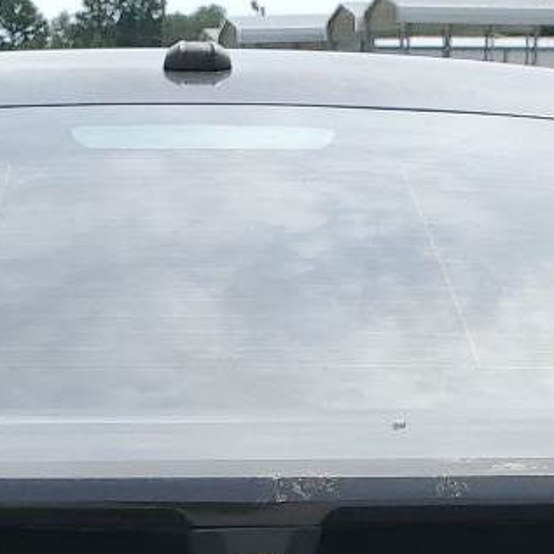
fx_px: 2100
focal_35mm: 116
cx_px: 243
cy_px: 986
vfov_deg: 13.5
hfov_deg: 15.0
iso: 50
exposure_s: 1/2000
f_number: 1.5
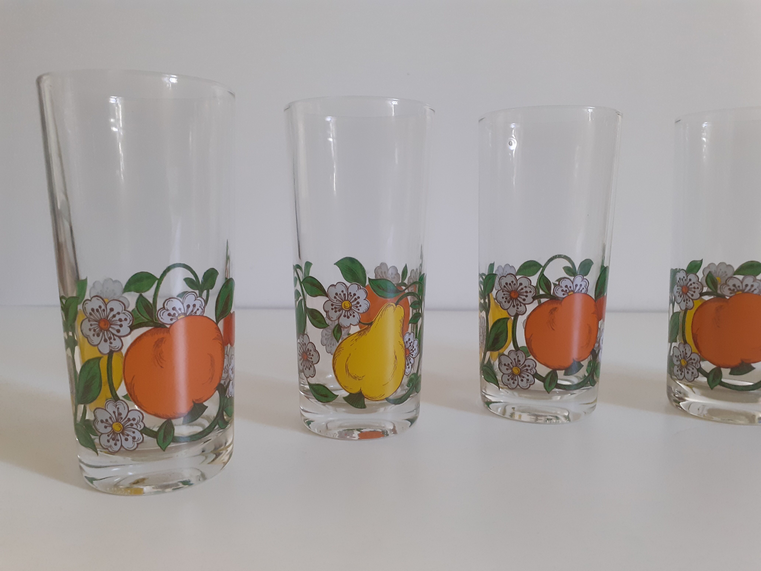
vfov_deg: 51.4
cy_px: 286
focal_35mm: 27
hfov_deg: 65.3
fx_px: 594
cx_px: 380
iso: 160
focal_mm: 3.6
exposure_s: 1/50
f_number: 1.9
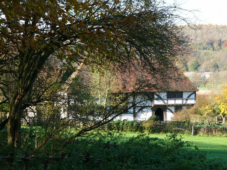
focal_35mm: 122
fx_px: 800
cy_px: 85
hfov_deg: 16.1
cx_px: 114
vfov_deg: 12.1
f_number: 4
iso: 50
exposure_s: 1/125
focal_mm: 20.2
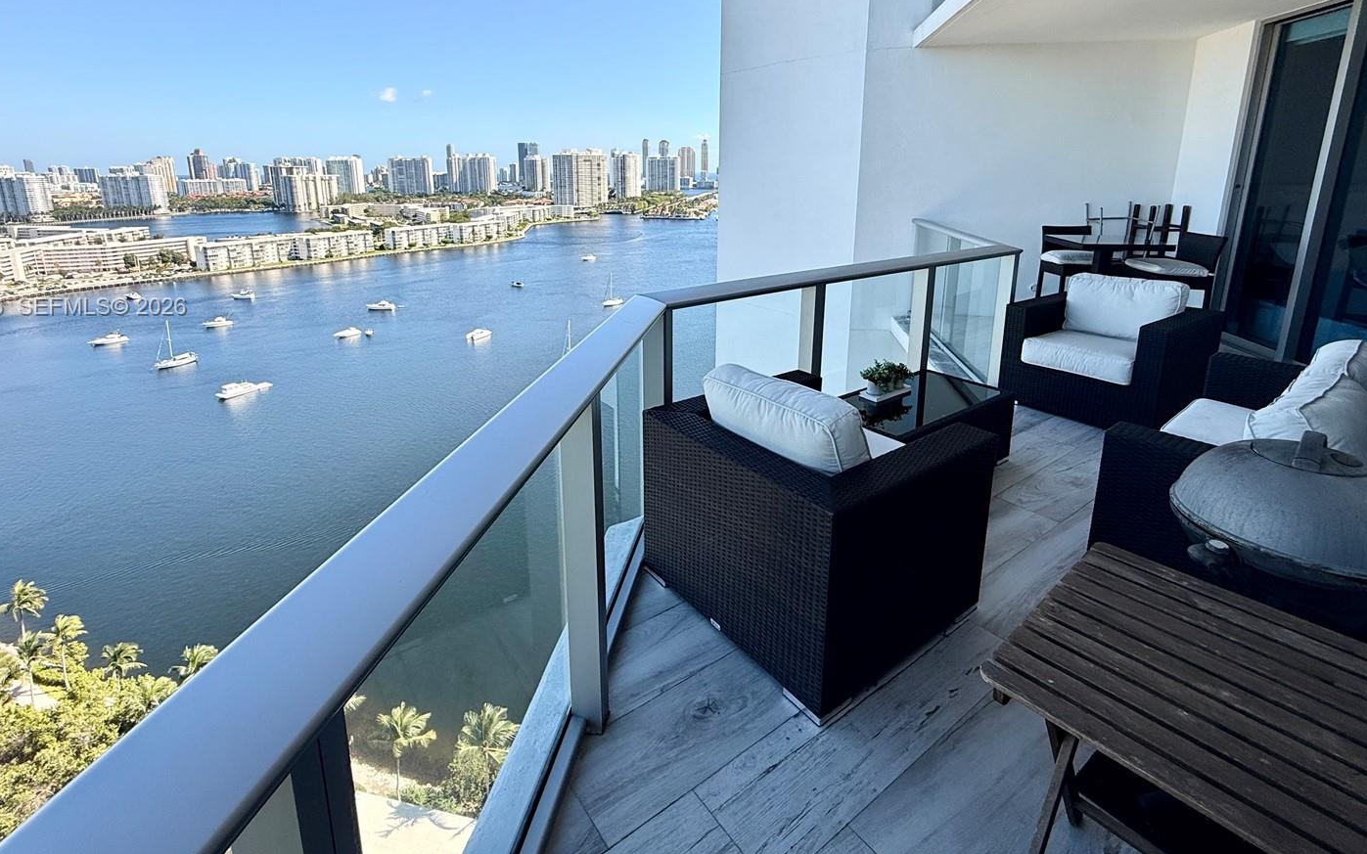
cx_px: 664
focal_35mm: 17
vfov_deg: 66.7
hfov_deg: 94.3
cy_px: 308
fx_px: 633
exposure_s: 1/1050
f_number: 2.2
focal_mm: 2.22
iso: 50
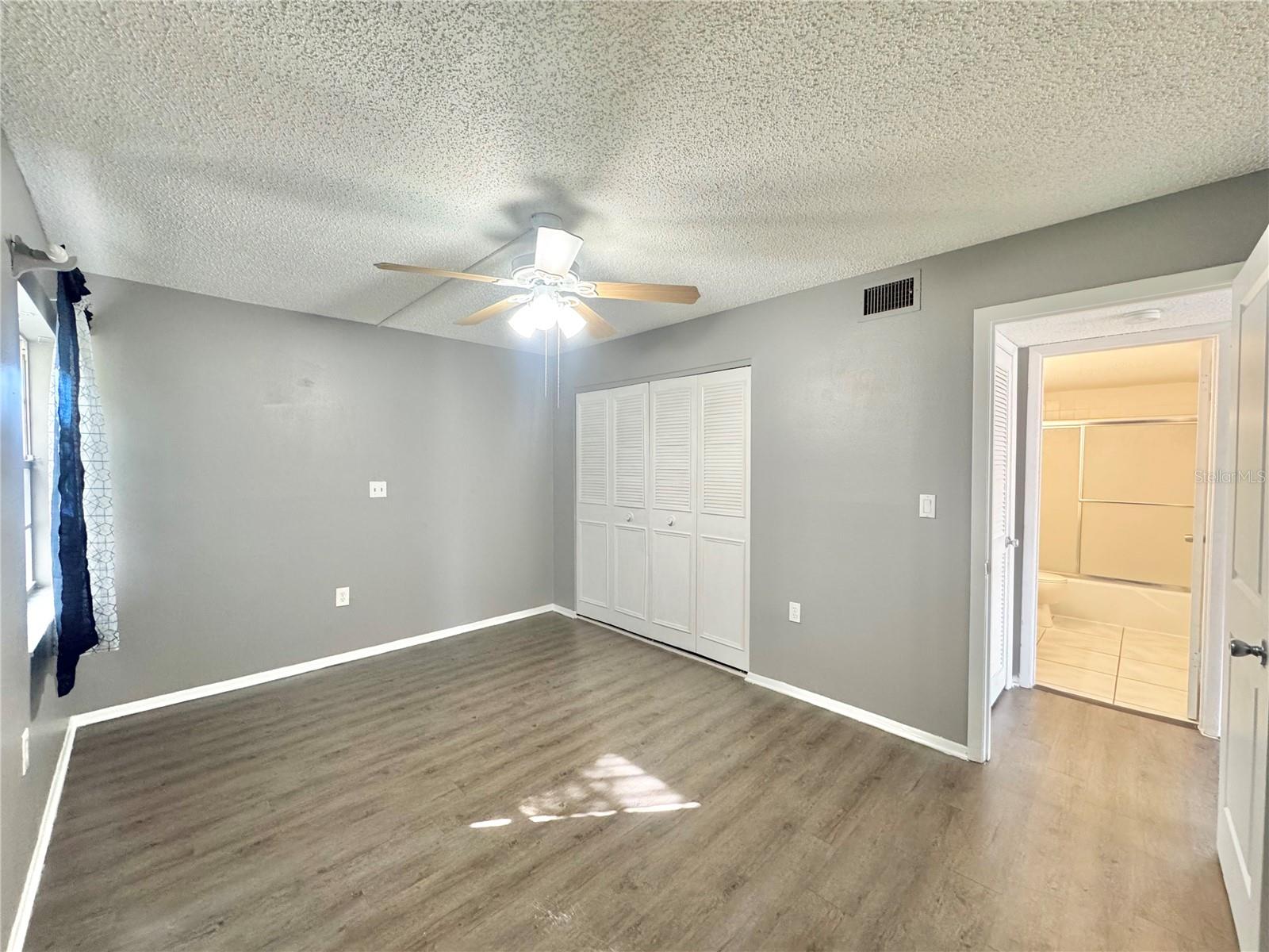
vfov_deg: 85.7
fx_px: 513
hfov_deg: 102.1
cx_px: 634
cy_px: 476
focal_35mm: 14
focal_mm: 2.22
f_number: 2.2
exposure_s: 1/60
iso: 250
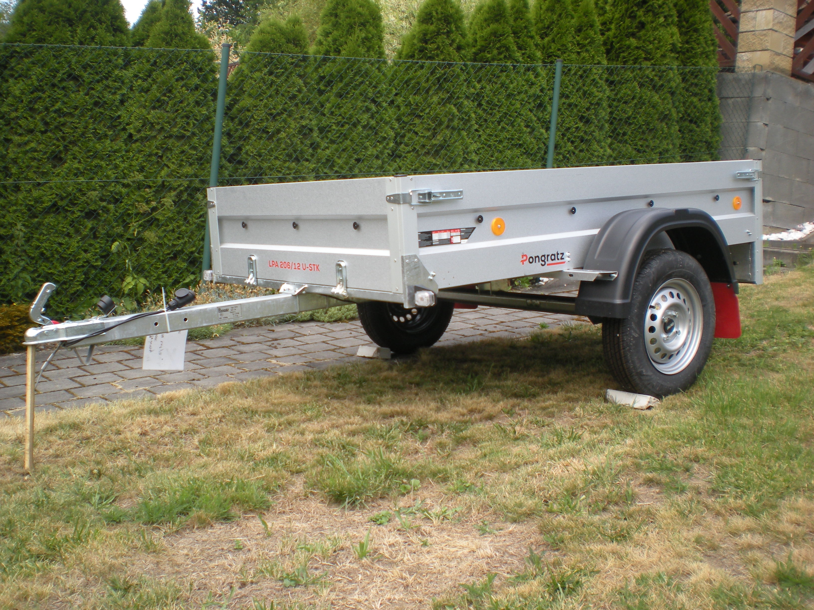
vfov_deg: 37.7
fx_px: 894
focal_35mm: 38
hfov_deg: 49.0
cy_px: 305
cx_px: 407
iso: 64
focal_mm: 6.3
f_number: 4.6
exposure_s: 1/143
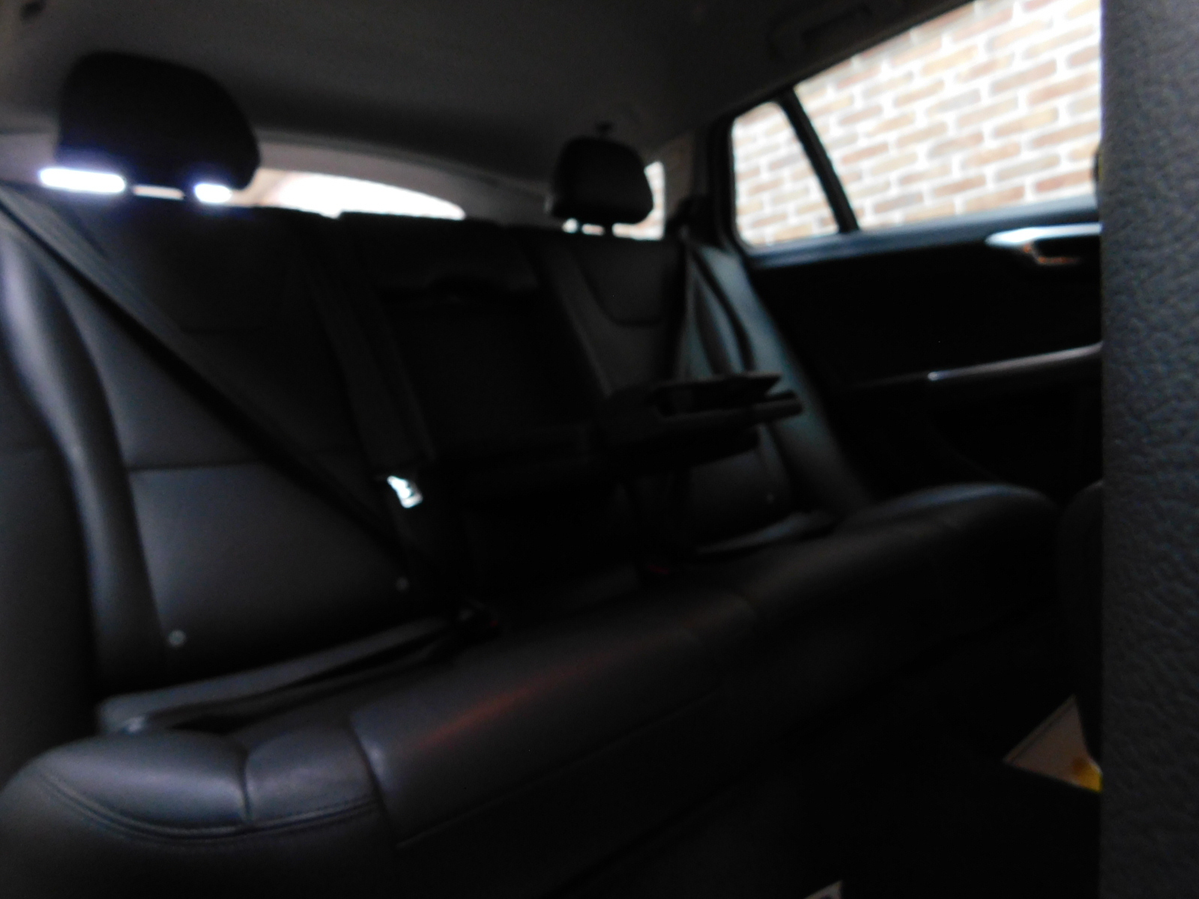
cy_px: 450
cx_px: 600
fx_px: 797
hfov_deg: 73.9
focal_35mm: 23
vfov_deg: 58.9
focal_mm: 4
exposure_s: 1/15
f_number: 3
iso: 400
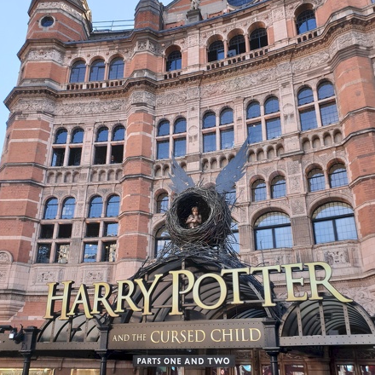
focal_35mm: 31
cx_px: 187
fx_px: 380
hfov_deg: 52.5
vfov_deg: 52.5
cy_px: 201
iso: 50
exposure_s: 1/243
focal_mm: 4.3
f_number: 2.4
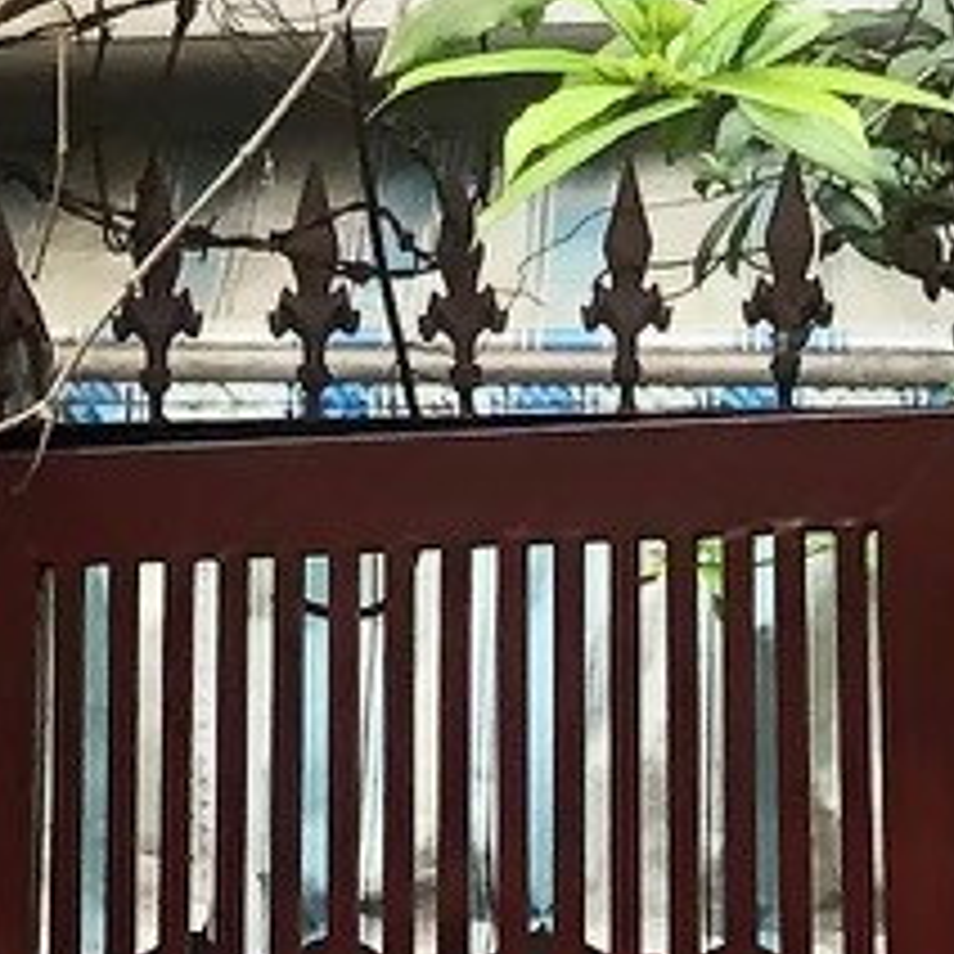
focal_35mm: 235
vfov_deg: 6.5
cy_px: -2344
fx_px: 7327
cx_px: 788
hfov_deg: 7.4
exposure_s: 1/120
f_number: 1.8
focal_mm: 4
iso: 25
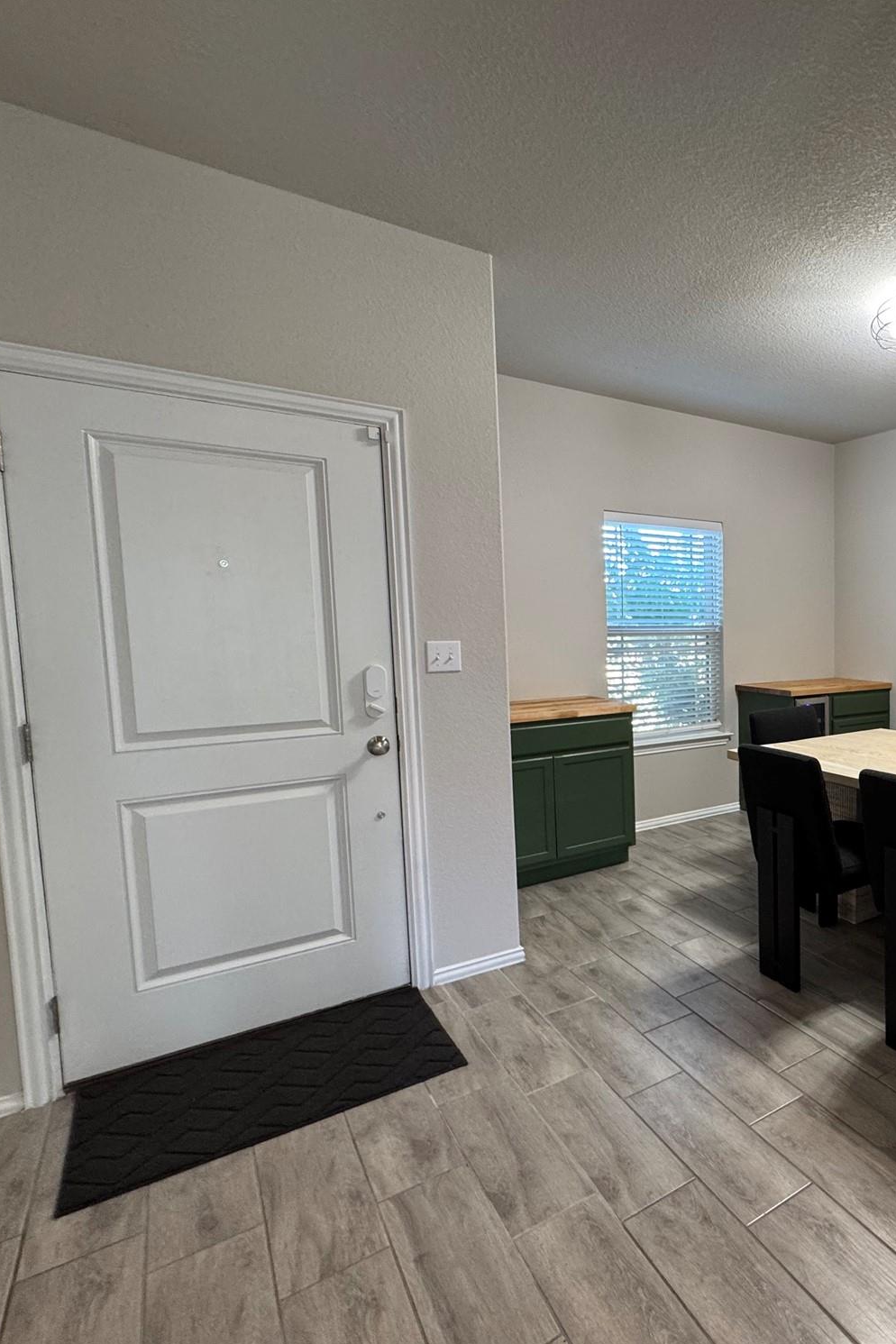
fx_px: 747
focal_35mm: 20
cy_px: 686
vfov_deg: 84.0
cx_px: 814
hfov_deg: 53.7
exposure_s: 1/60
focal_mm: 2.22
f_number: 2.2
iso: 200
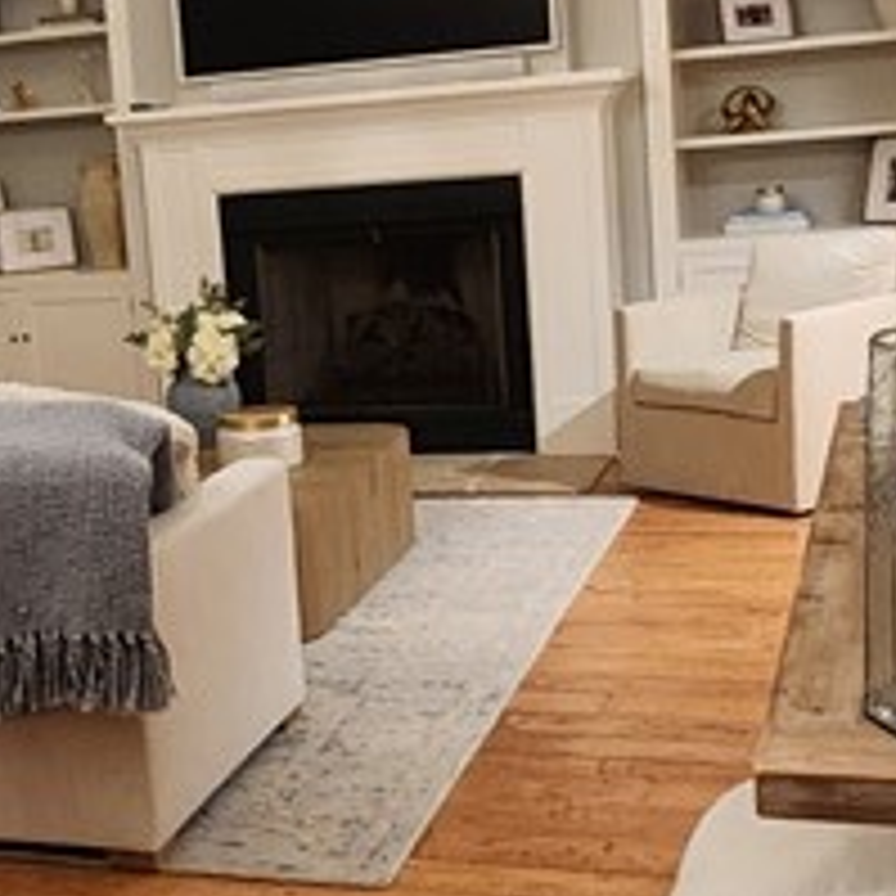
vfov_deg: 29.1
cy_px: 423
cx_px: 140
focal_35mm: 59
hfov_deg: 28.3
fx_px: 1728
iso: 500
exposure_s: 1/30
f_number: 2.2
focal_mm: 2.2
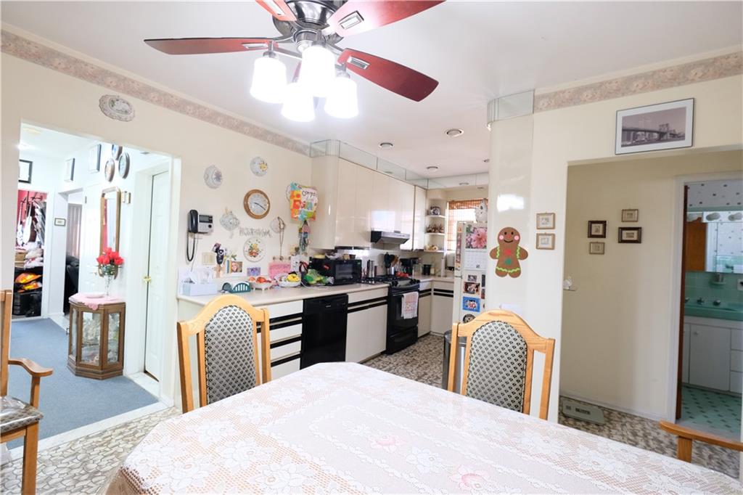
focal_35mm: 15
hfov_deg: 100.4
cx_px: 372
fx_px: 309
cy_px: 248
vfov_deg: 77.3
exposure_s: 1/30
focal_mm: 10
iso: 2000
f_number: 4
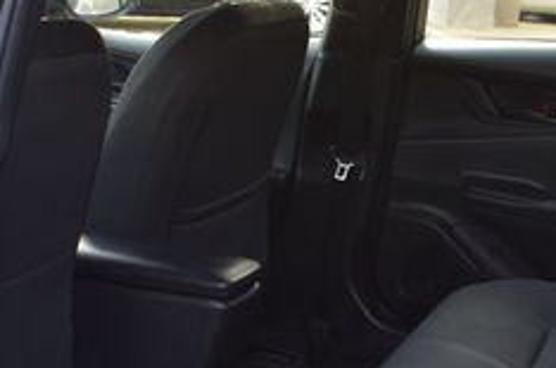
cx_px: 380
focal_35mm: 74
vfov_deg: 18.0
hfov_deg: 27.2
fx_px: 1141
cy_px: 344
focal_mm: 18
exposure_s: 1/20
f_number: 6.3
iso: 400
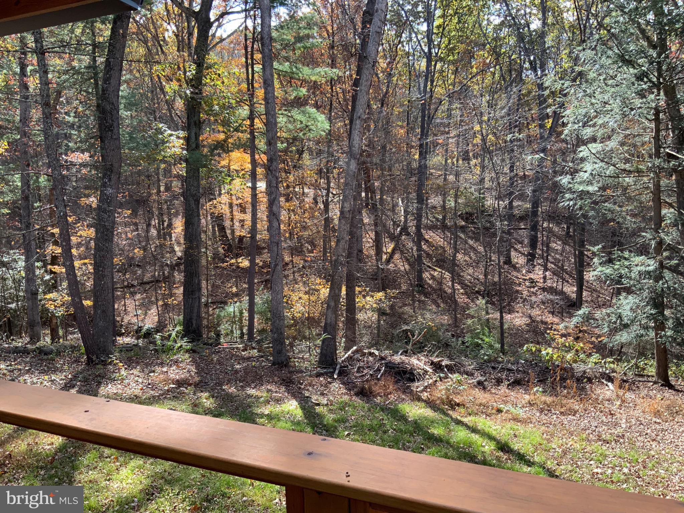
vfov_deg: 48.2
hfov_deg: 61.7
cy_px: 256
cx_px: 342
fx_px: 573
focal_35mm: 29
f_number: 1.8
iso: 16
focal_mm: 3
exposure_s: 1/192
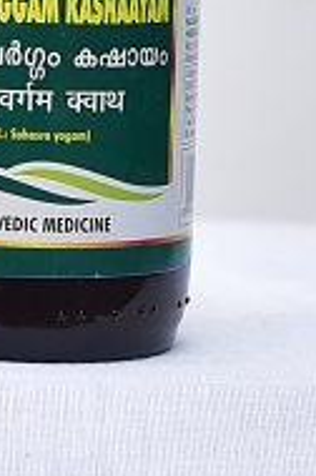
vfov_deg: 16.5
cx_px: 43
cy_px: 8
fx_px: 1612
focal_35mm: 122
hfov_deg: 11.1
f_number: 4
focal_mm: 44
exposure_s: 1/100
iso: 1250
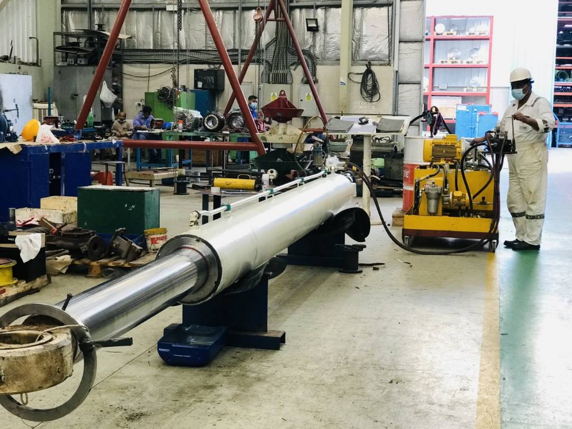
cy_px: 214
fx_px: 942
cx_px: 286
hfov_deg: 33.8
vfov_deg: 25.7
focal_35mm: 57
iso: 64
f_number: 2.8
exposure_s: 1/50
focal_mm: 6.6
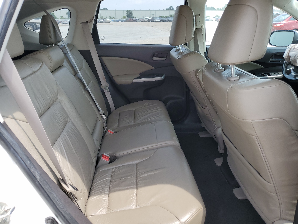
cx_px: 149
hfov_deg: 67.3
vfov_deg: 53.1
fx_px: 224
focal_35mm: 26
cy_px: 112
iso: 50
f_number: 1.5
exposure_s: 1/385
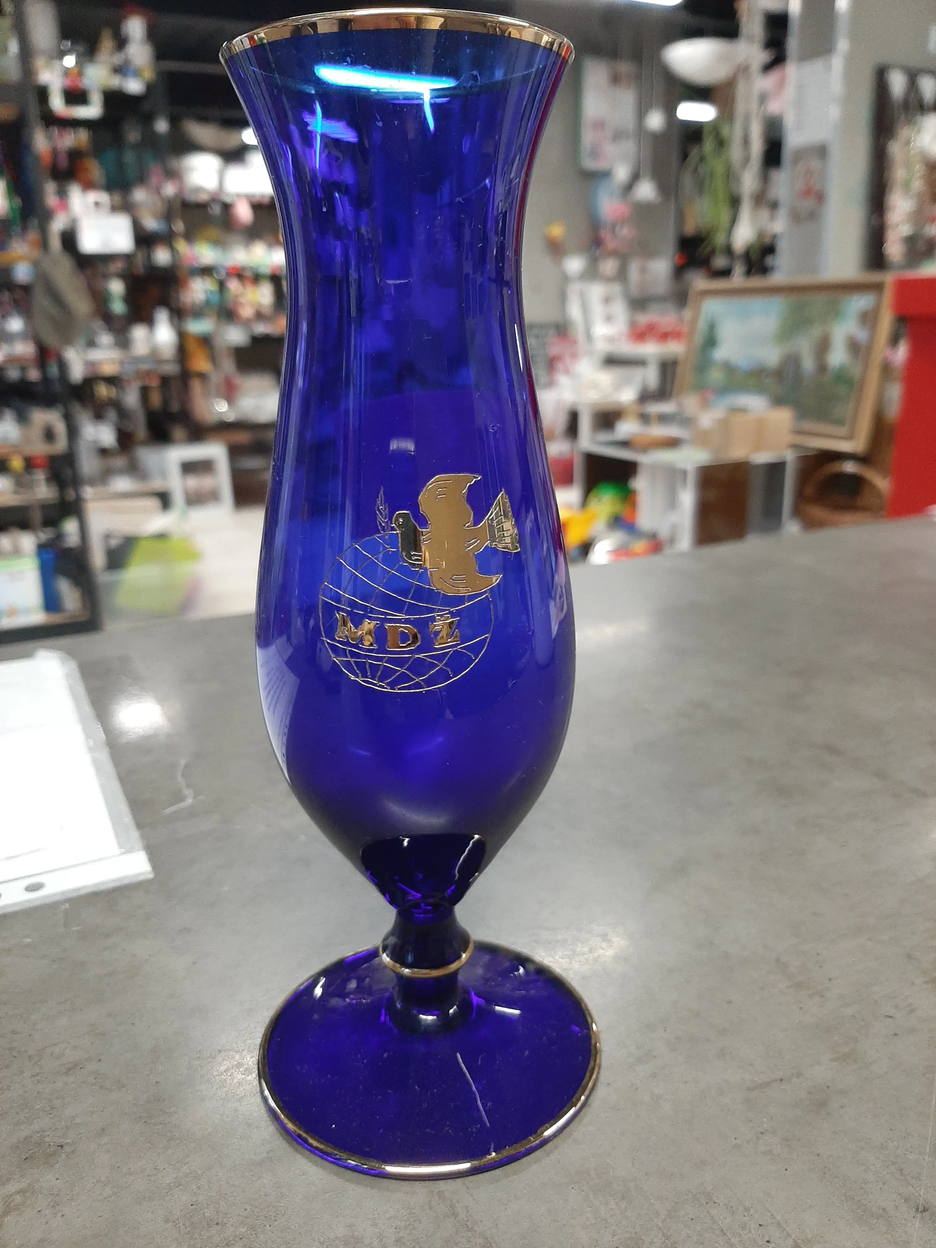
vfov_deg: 67.3
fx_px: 937
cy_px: 624
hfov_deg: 53.1
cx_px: 468
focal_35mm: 26
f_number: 1.7
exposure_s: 1/50
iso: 160
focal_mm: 3.93
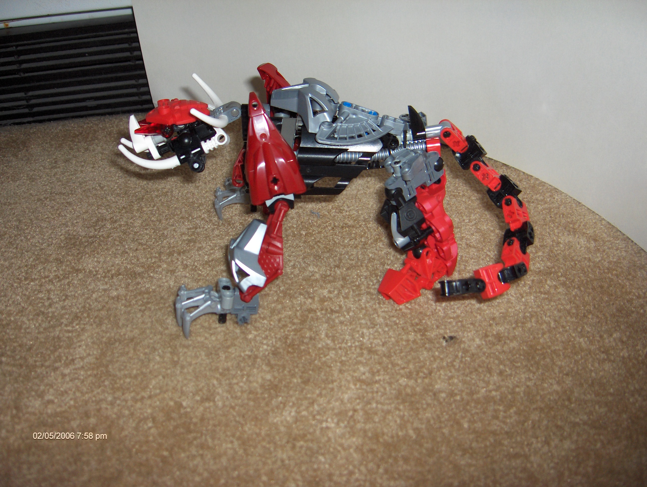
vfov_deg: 36.9
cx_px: 324
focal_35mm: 39
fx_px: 730
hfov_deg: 47.8
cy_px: 244
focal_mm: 8
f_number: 2.8
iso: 100
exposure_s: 1/60
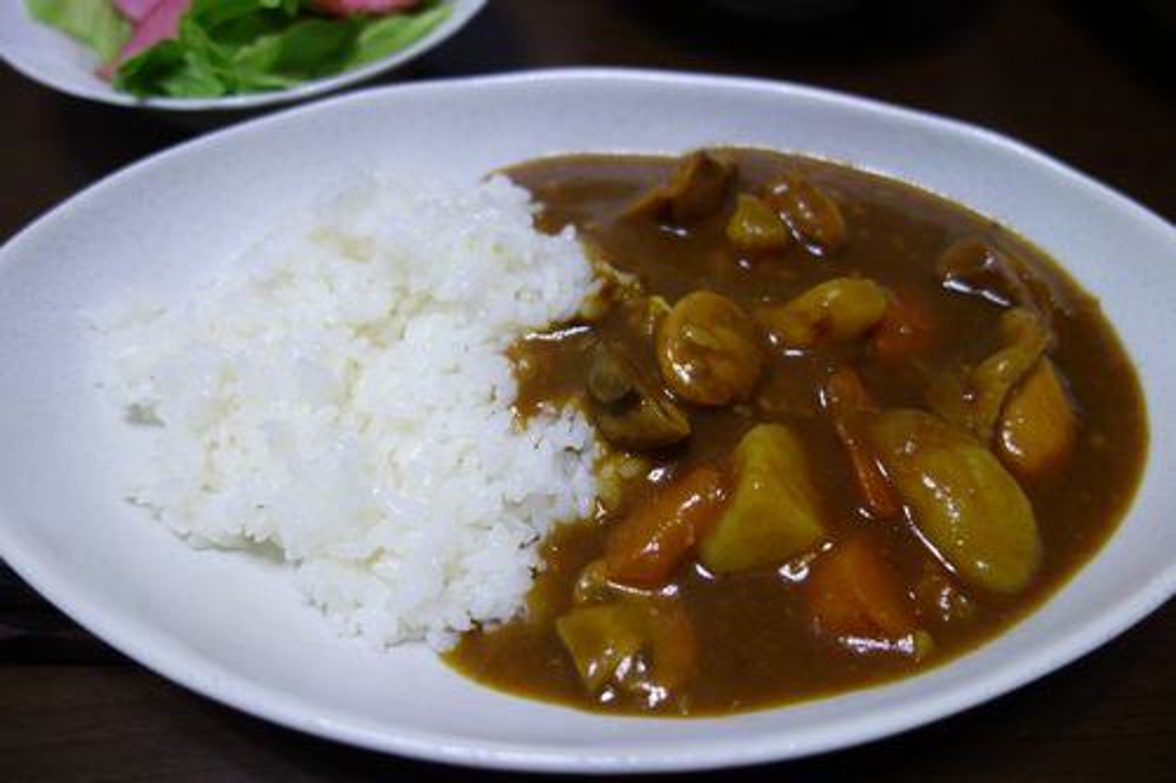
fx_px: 914
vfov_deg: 46.4
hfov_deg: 65.5
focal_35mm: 28
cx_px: 588
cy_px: 392
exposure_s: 1/30
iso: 250
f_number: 1.8
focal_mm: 10.4
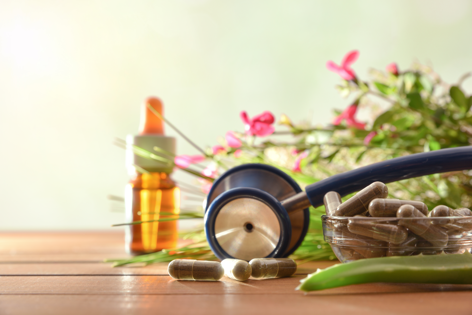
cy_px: 158
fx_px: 918
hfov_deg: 28.8
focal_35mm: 70
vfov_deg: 19.5
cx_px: 236
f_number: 8
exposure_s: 1/160
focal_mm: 70
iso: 64
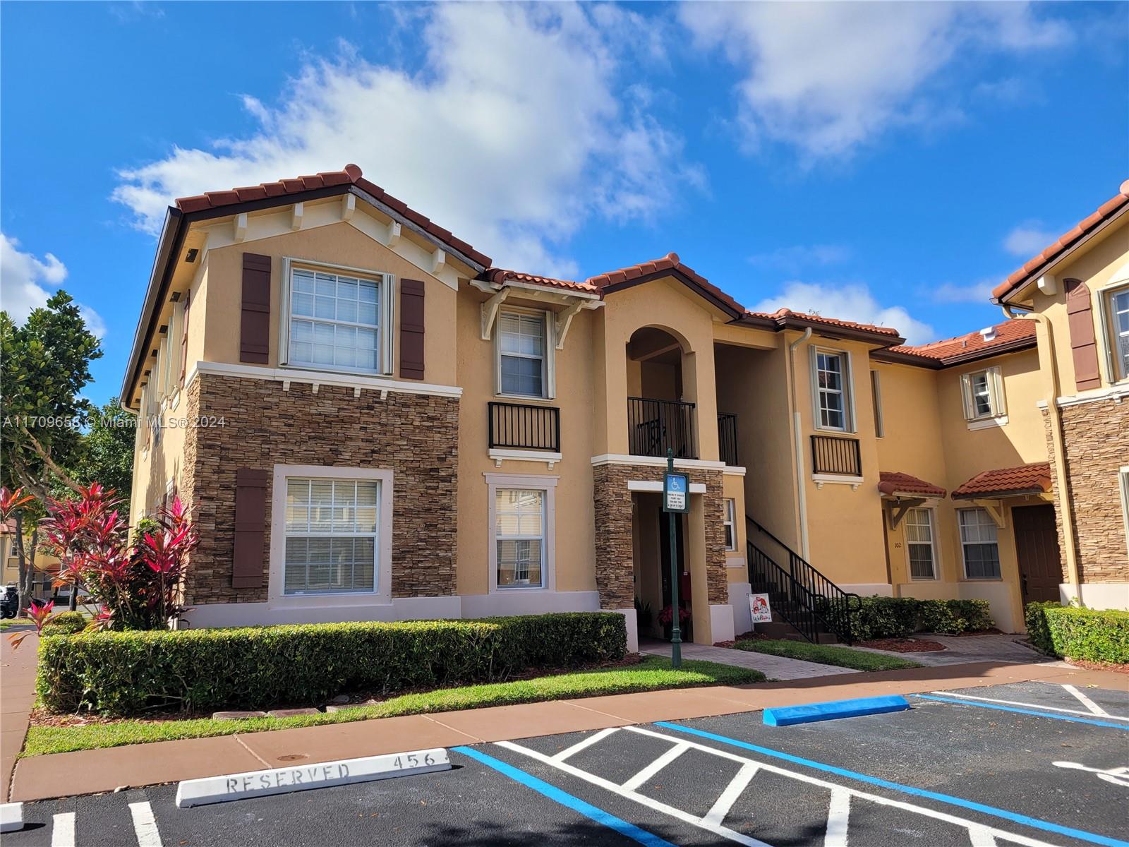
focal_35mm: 26
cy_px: 424
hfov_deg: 67.3
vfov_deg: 53.1
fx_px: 848
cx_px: 564
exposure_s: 1/1780
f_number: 1.8
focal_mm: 5.4
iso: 40
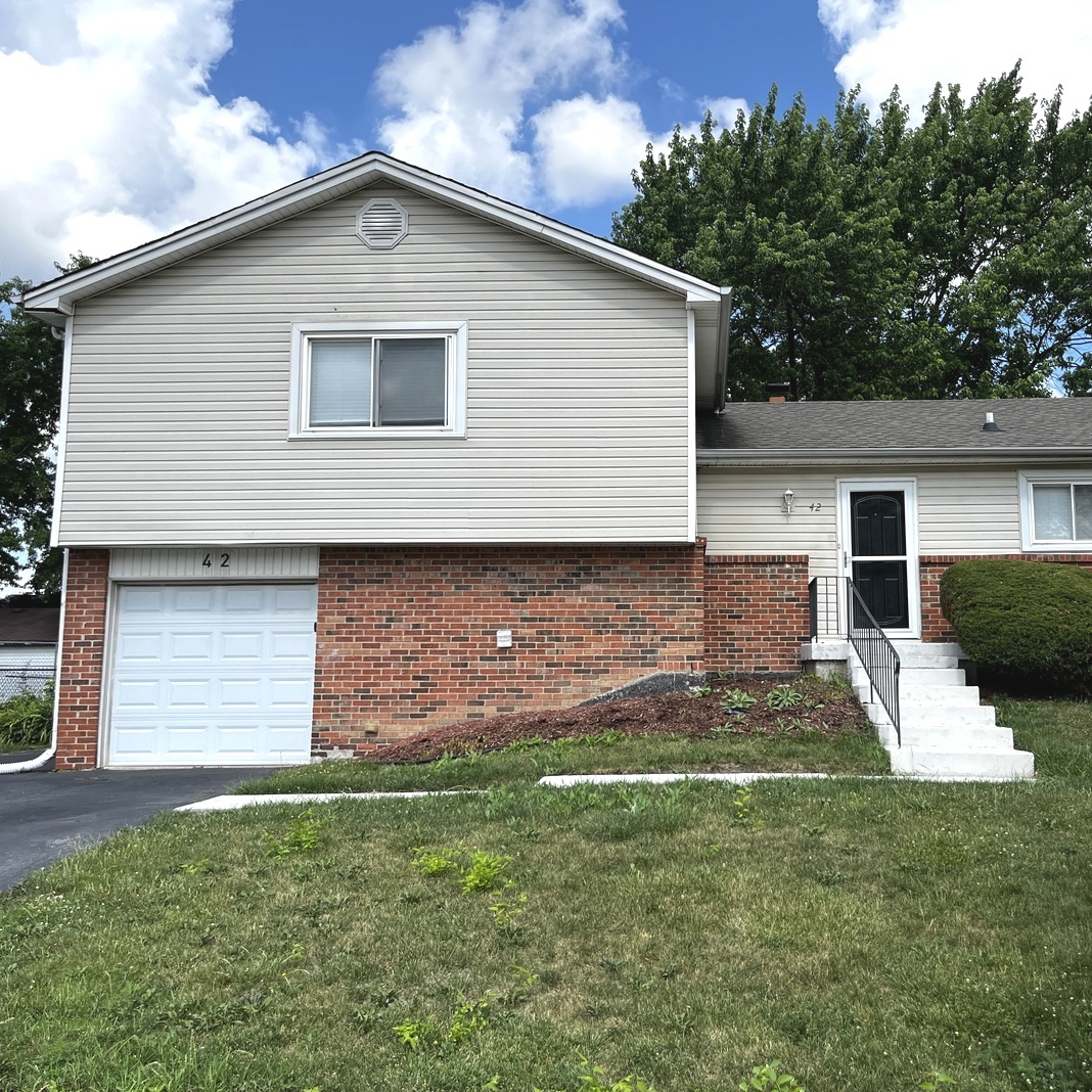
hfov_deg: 52.1
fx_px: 1106
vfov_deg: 52.5
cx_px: 668
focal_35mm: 31
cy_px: 548
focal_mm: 5.1
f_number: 1.6
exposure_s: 1/2688
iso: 50
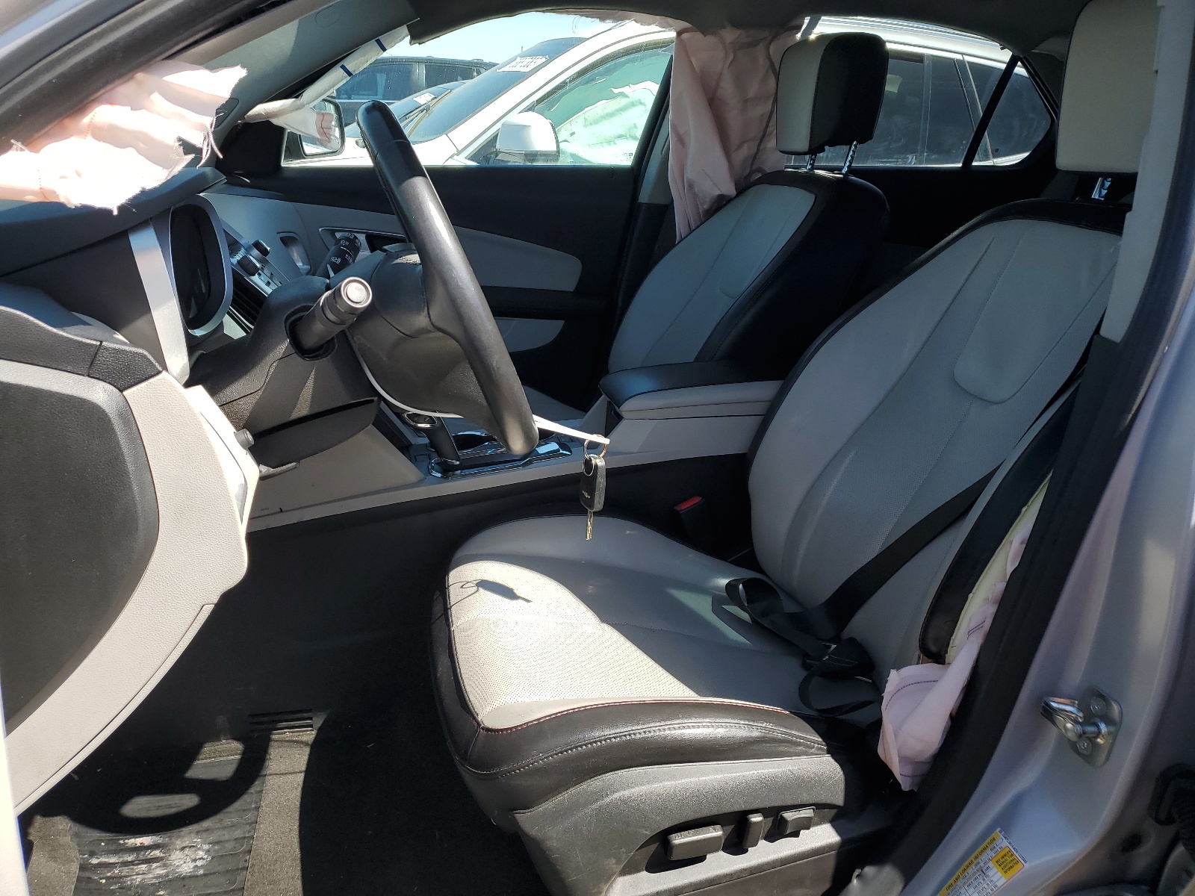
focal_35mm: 26
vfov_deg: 53.1
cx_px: 598
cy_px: 448
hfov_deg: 67.3
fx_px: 898
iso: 50
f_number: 1.5
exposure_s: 1/1111
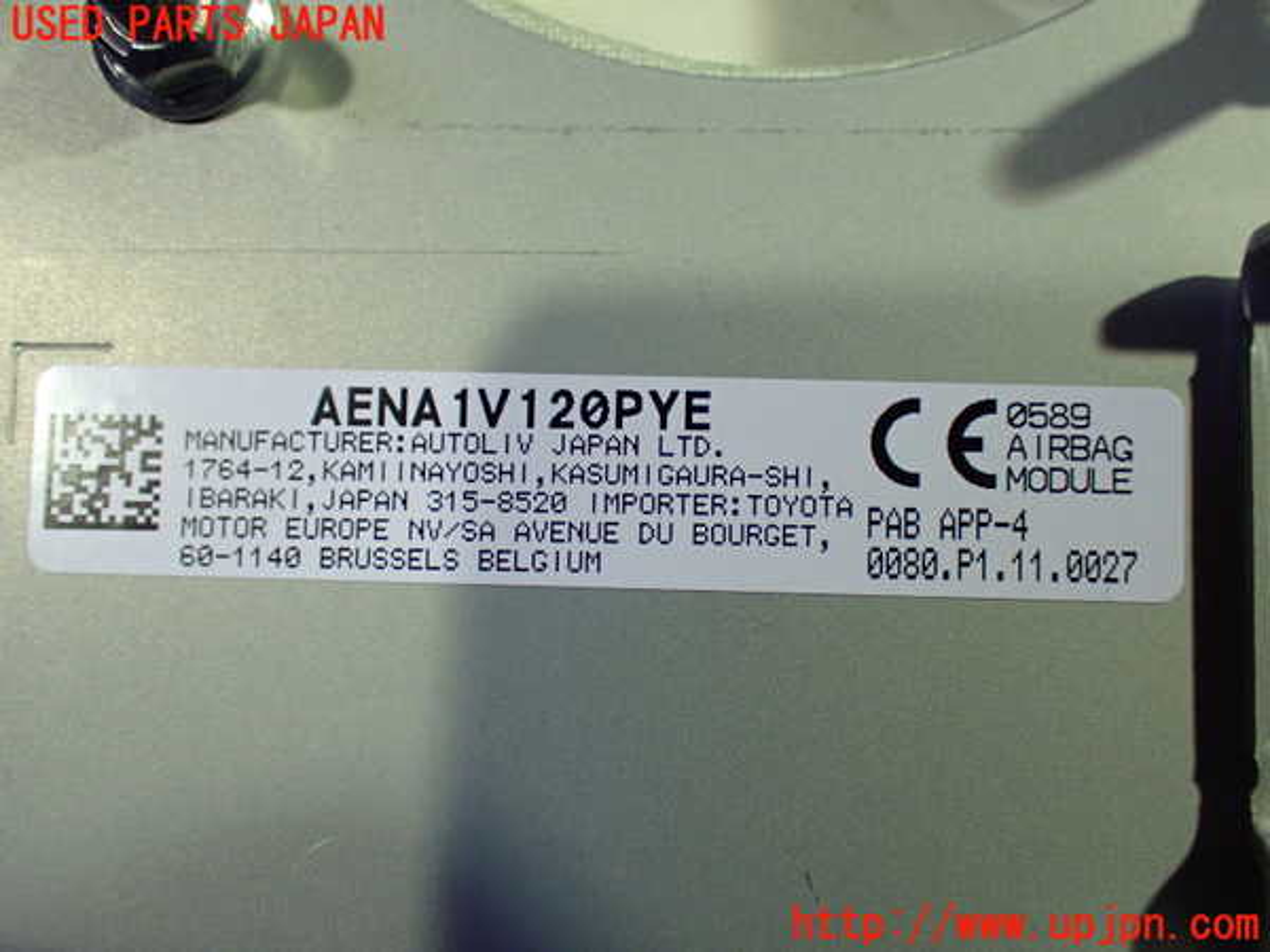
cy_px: 476
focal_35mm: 41
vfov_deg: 35.1
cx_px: 635
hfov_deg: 45.8
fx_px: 1504
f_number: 2.8
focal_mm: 7.31
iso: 800
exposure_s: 1/100
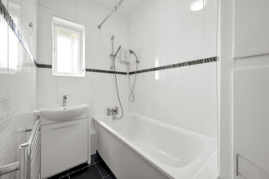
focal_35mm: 14
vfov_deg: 81.1
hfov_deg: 104.3
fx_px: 105
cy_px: 90
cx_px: 134
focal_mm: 14
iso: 200
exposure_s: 1/1.25
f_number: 16
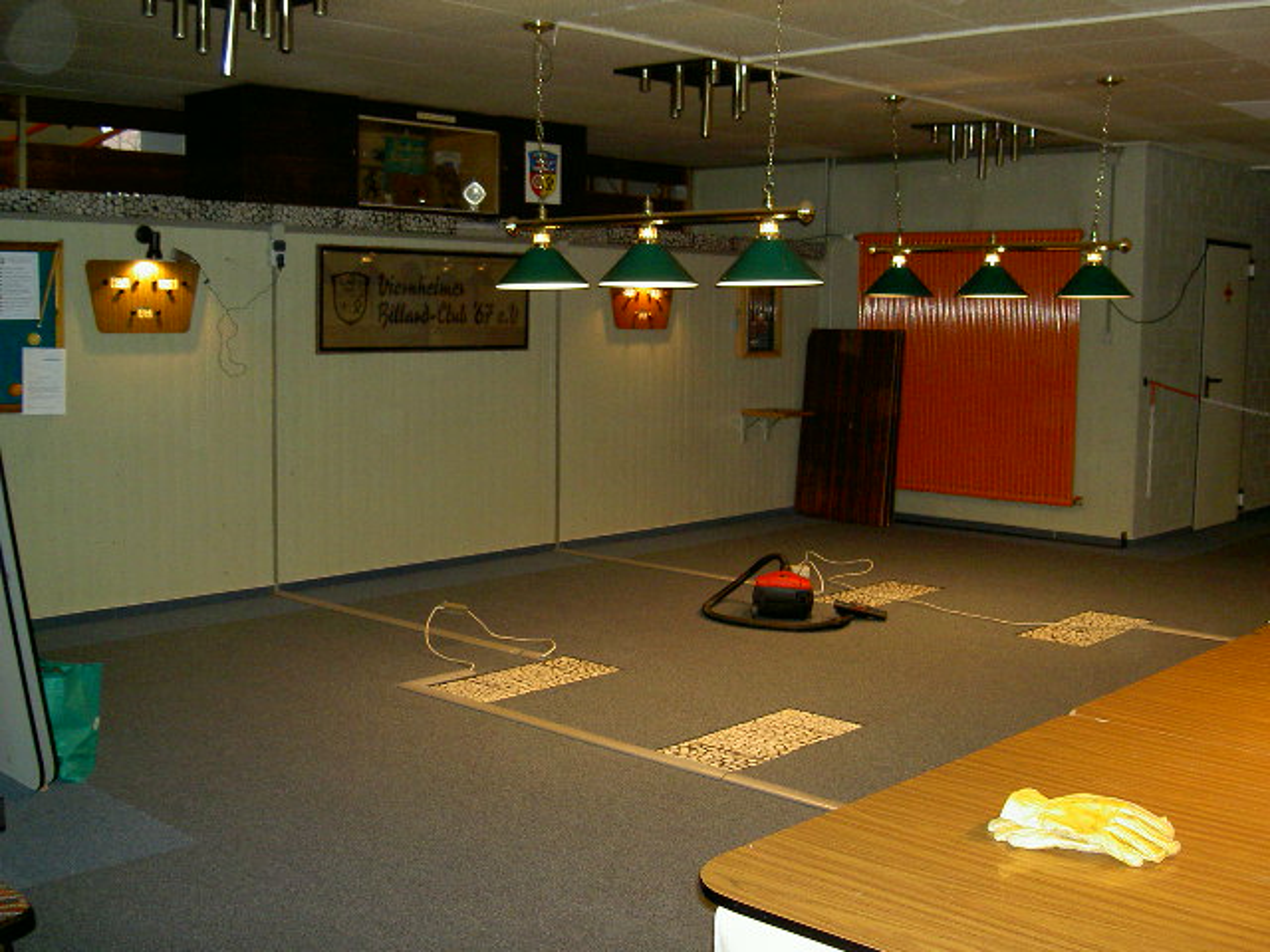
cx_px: 635
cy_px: 476
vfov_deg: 36.8
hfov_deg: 47.9
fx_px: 1431
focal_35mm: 39
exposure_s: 1/59.5
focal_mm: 8
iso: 100
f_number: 2.8
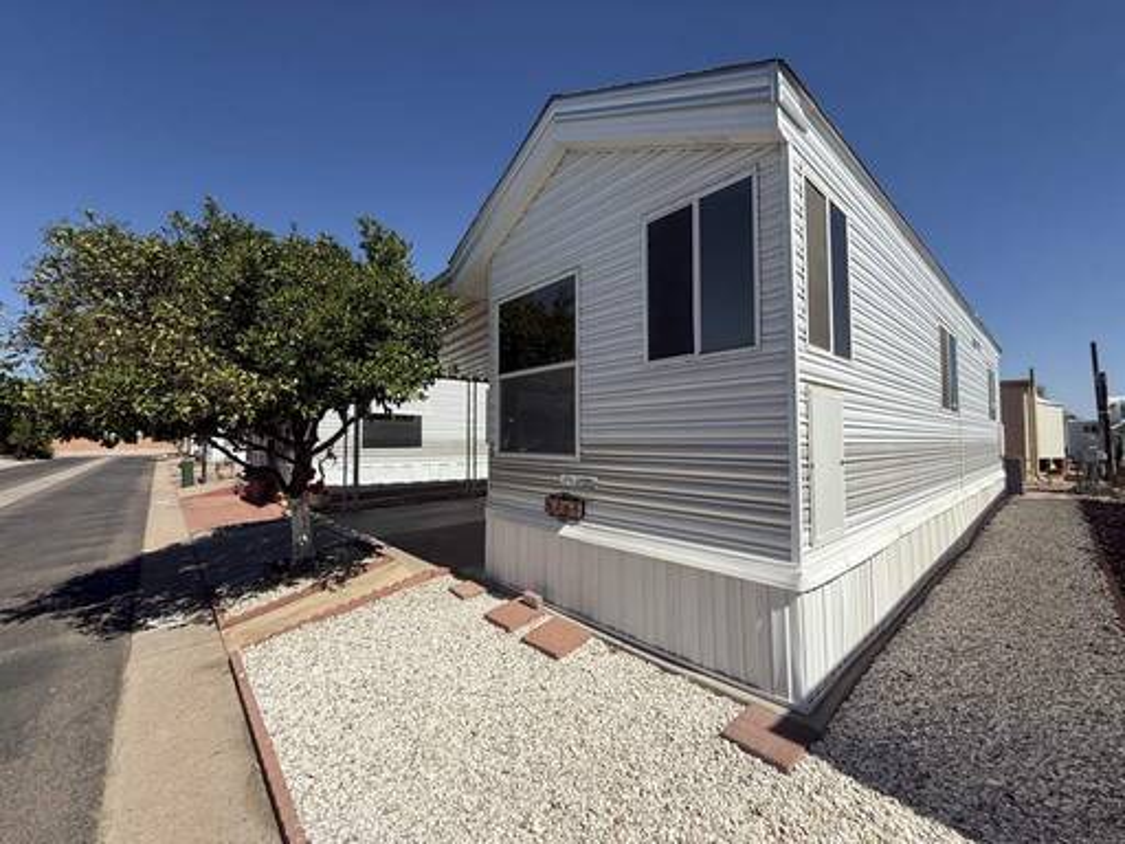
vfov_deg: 85.7
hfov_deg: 102.1
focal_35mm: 14
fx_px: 455
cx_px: 562
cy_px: 422
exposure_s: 1/2976
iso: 50
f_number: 2.2
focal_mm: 2.22
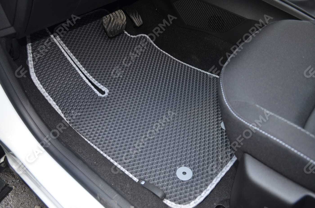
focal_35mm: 33
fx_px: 288
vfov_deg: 39.8
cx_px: 158
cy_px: 104
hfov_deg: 57.3
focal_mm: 22
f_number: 3.8
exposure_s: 1/60
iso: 640
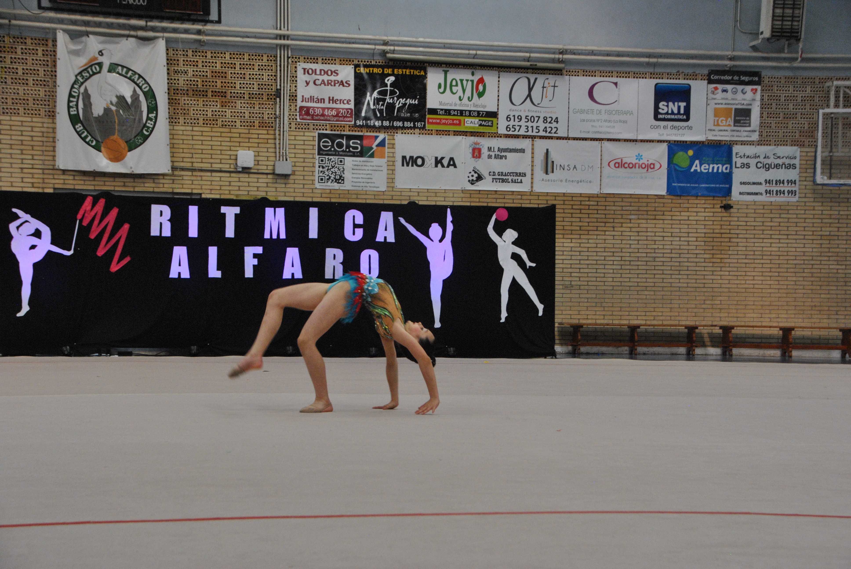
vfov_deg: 19.8
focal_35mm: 69
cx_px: 426
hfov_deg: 29.2
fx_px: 1633
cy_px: 284
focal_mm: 46
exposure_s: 1/200
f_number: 7.1
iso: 800
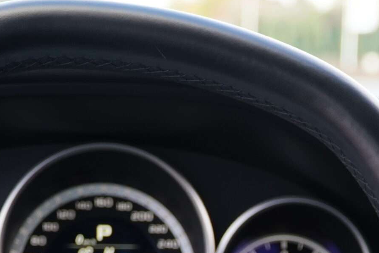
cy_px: 356
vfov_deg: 9.5
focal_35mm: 141
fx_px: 1489
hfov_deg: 14.5
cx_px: 286
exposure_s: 1/60
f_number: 4
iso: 400
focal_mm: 33
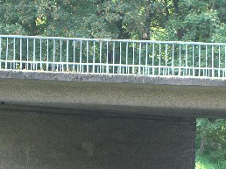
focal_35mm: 215
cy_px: 148
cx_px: 154
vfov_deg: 6.9
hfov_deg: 9.2
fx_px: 1402
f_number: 4.8
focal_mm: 19.7
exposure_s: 1/80
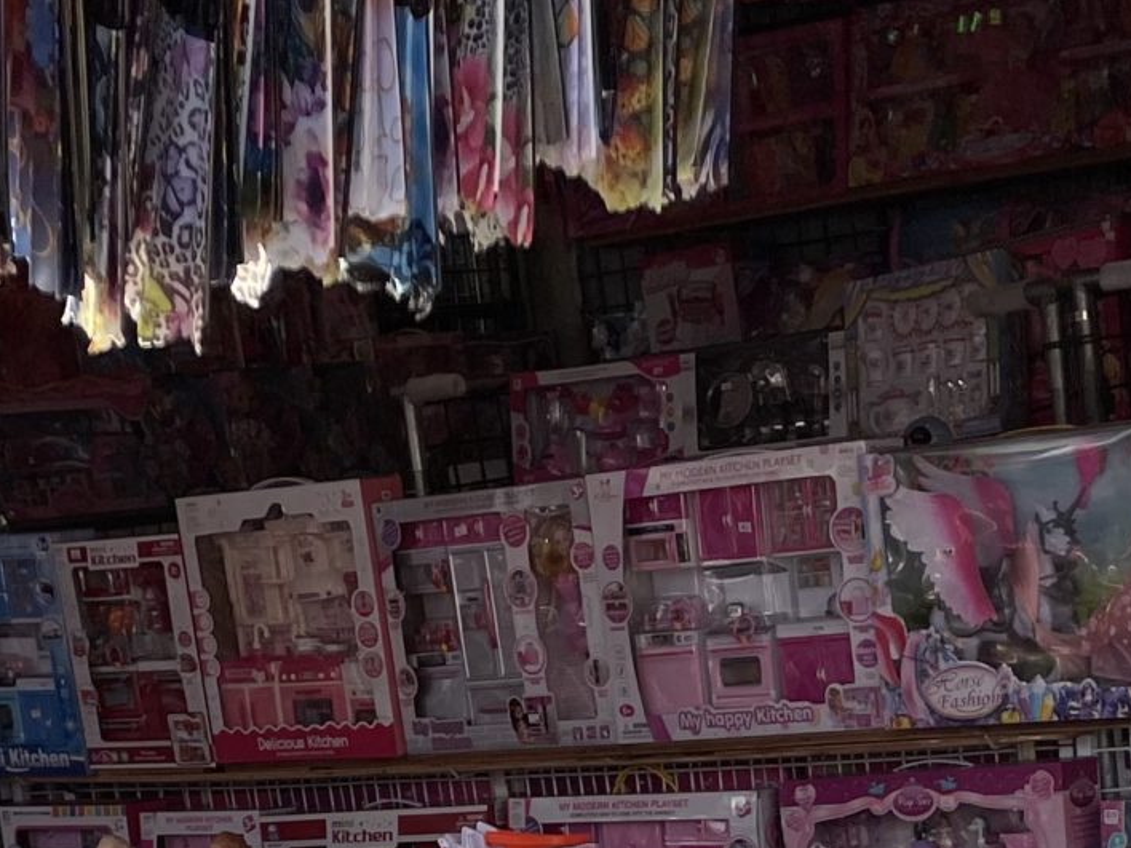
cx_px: 842
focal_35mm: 94
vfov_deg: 14.4
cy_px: 1377
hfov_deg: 20.7
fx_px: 3071
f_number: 1.6
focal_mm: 4.2
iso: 32
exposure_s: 1/1159
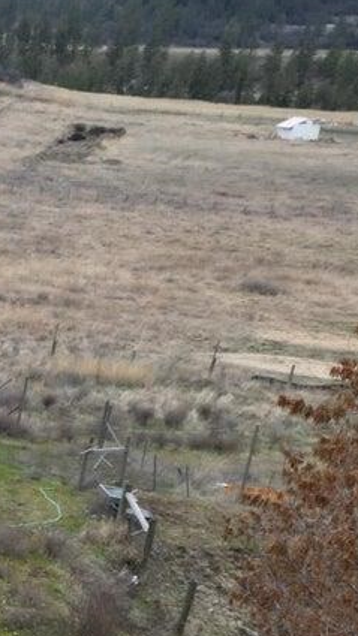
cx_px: -622
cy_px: 536
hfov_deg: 11.0
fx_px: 1418
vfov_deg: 24.8
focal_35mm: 84
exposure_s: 1/400
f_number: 1.7
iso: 200
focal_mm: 6.72
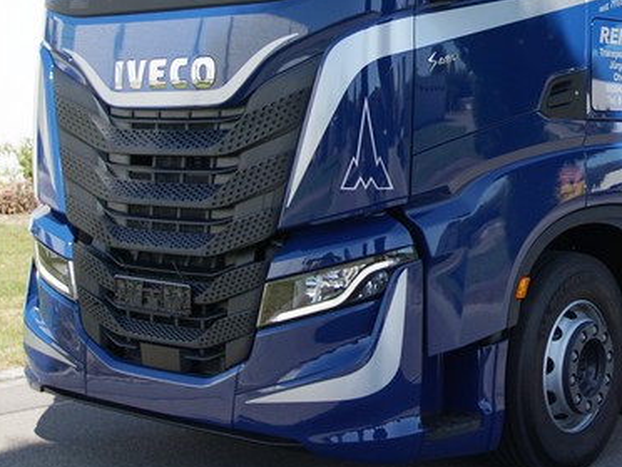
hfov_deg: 30.7
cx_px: 461
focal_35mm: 62
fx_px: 1114
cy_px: 64
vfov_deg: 23.2
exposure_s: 1/250
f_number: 6.3
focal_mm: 20
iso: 100
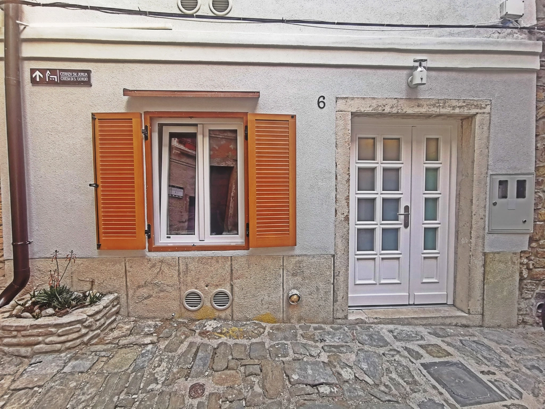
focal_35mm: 16
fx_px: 252
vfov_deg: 78.1
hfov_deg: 94.5
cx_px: 272
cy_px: 204
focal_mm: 2.35
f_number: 2.2
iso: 160
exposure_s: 1/100
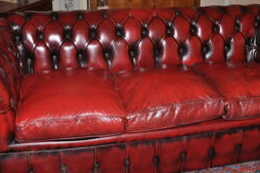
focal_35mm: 51
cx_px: 142
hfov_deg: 38.9
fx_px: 368
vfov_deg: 26.0
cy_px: 34
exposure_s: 1/60
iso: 800
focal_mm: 18
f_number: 3.5
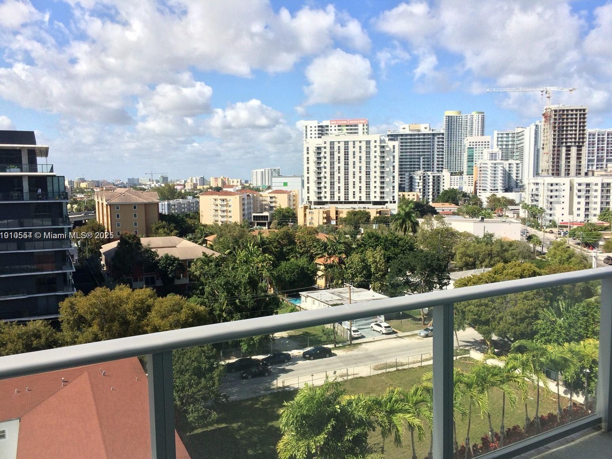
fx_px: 530
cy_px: 236
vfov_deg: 46.8
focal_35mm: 30
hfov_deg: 60.0
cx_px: 304
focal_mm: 4.15
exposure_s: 1/2564
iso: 32
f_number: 2.2
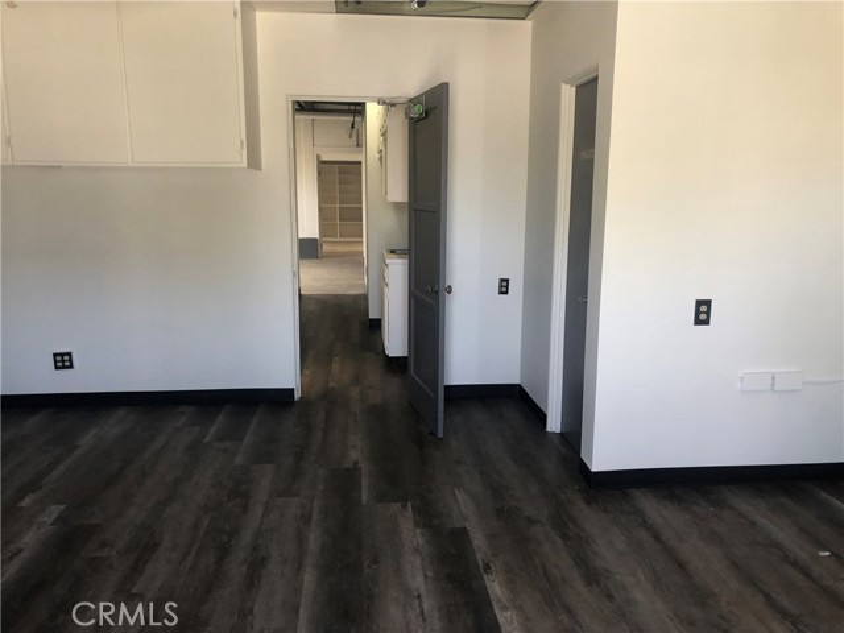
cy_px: 316
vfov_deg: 49.7
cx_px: 422
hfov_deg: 63.4
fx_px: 683
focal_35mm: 28
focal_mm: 3.99
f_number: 1.8
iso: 40
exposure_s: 1/30
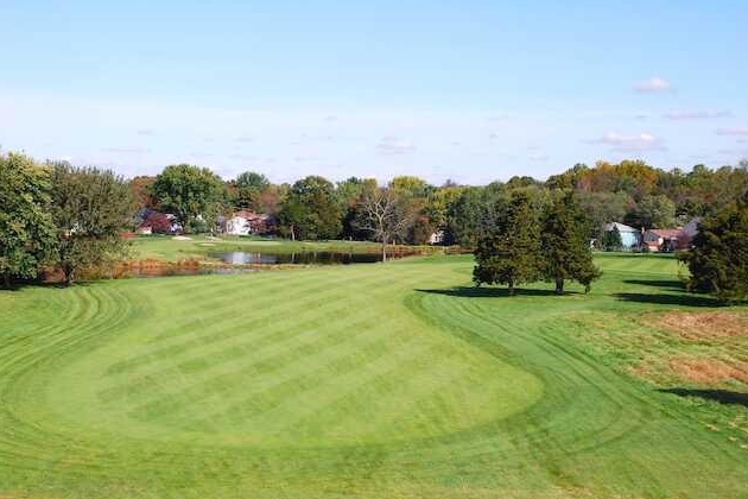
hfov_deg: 32.9
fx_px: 1267
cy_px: 248
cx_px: 375
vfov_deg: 22.3
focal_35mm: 61
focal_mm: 40
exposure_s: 1/200
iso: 100
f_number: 7.1
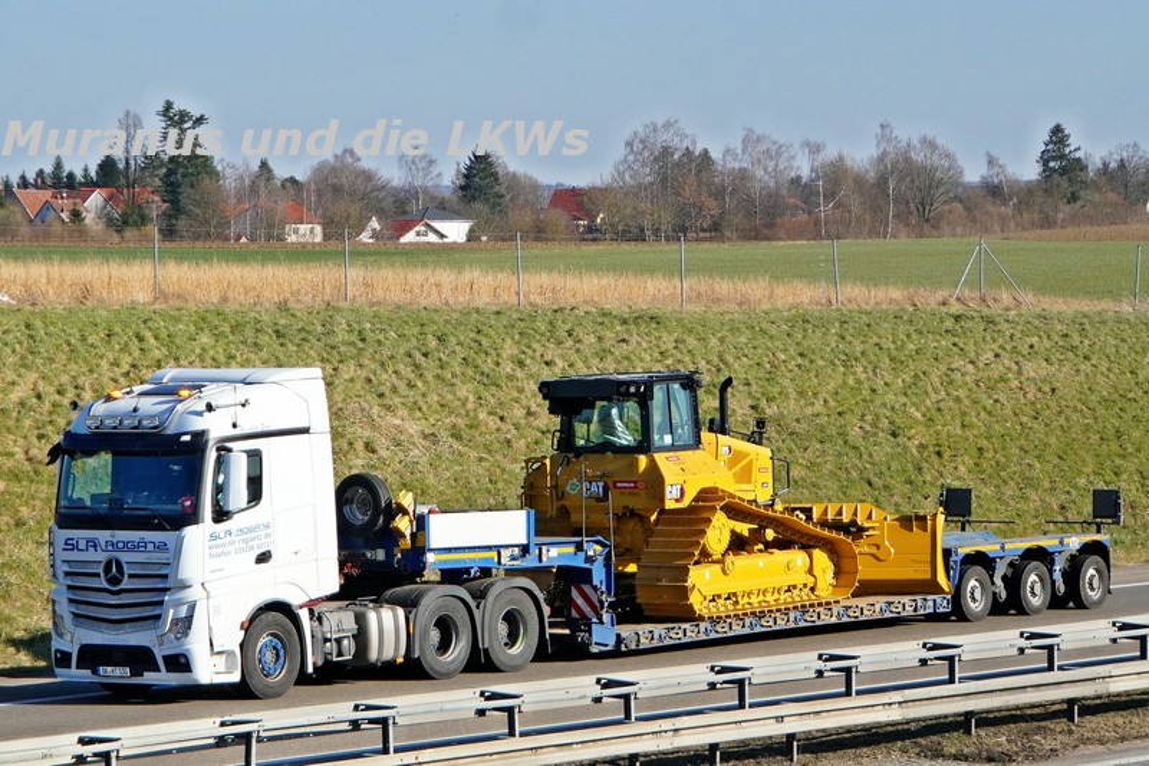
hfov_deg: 20.3
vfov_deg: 13.6
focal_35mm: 101
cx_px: 574
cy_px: 383
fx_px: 3212
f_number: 5.6
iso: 800
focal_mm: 67.1
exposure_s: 1/4000
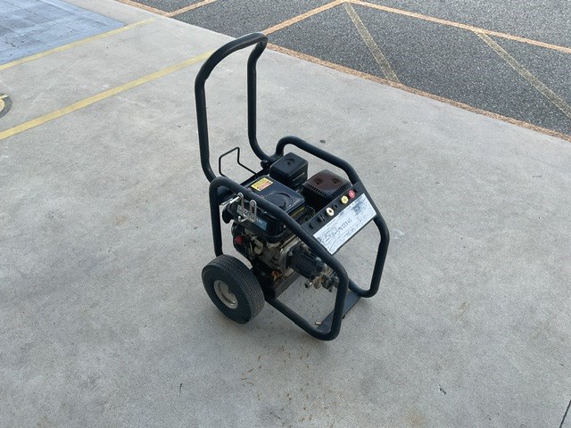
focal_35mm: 29
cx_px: 286
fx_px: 478
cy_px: 214
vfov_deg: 48.2
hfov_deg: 61.7
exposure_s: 1/297
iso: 16
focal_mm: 3
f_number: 1.8
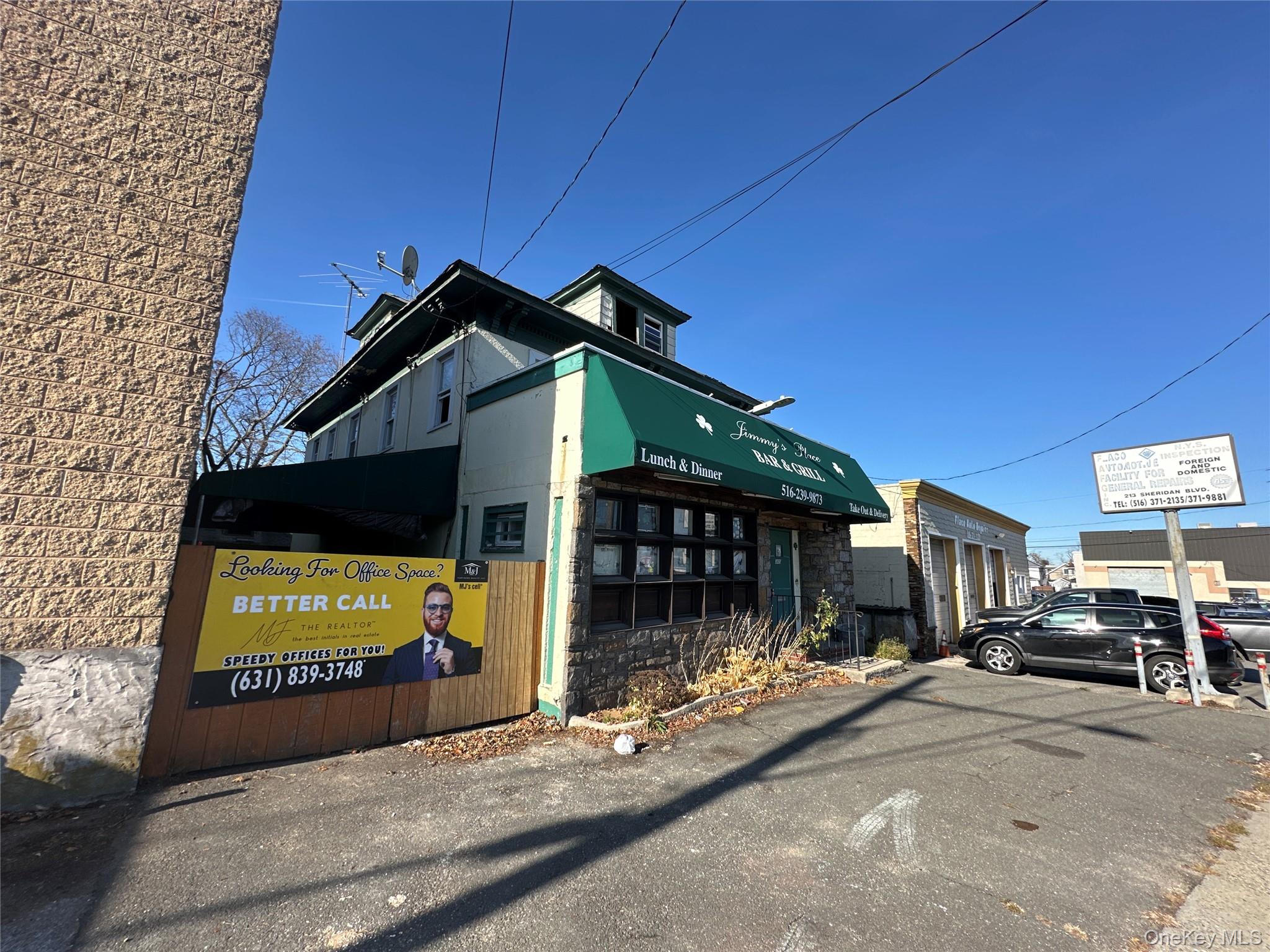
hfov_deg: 102.1
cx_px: 635
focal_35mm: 14
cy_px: 476
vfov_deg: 85.7
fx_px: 514
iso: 40
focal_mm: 2.22
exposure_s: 1/963
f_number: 2.2
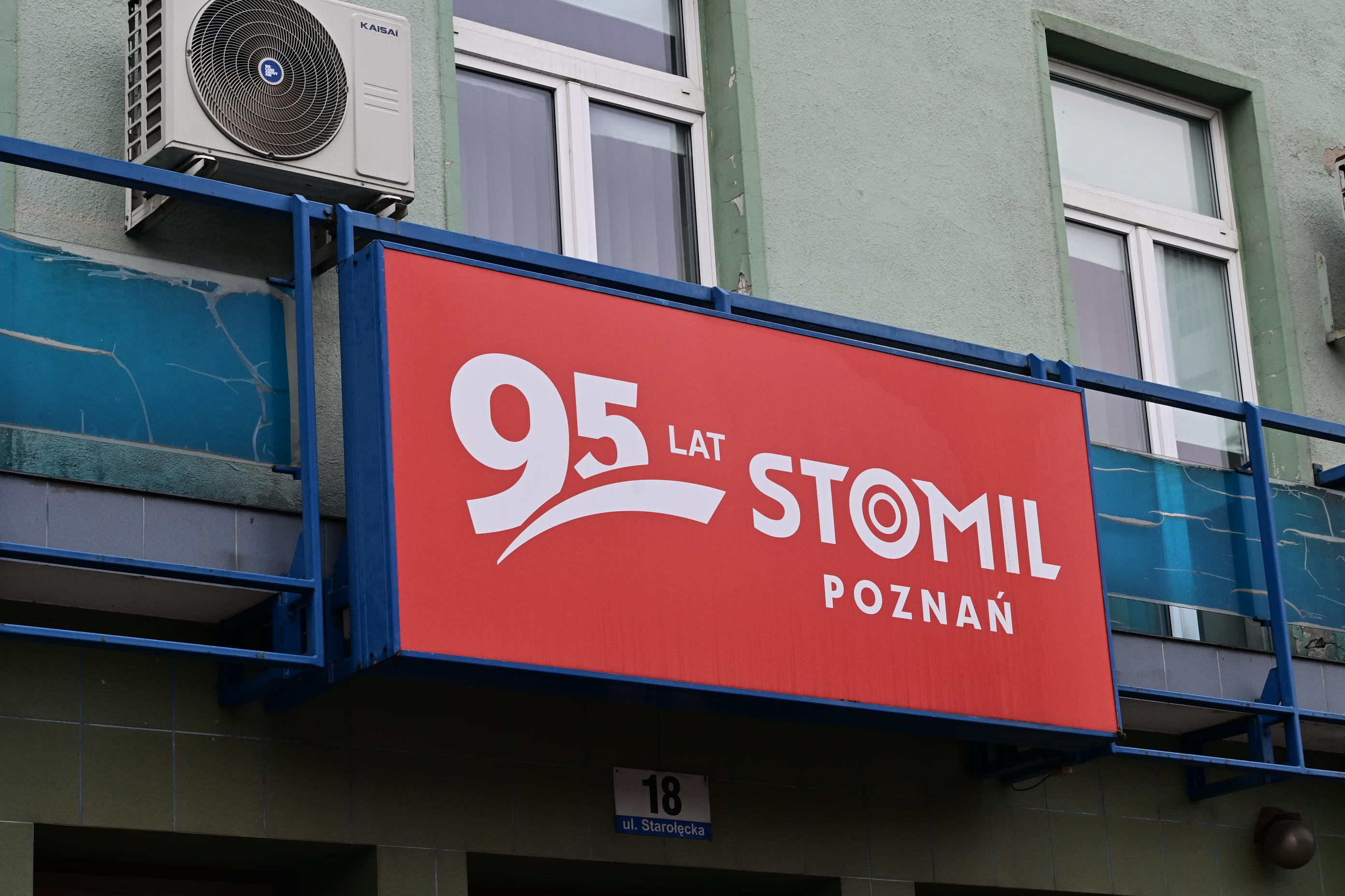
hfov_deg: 27.0
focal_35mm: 75
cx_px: 672
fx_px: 2802
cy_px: 448
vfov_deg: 18.2
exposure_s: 1/60
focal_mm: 50
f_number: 11
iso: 560
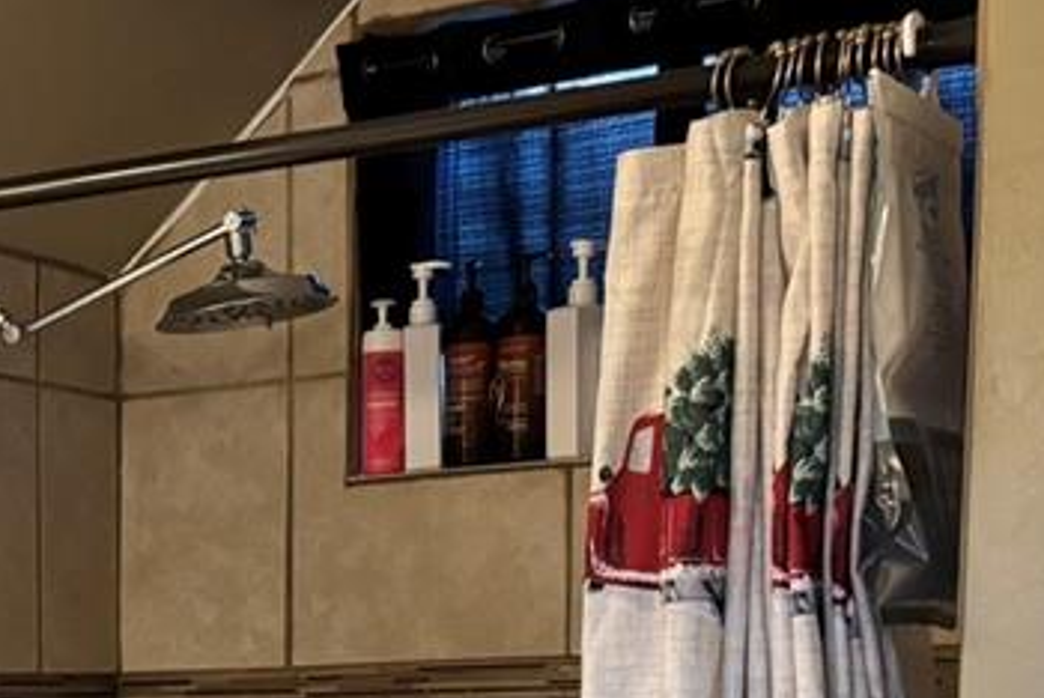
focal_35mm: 79
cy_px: 998
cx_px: -158
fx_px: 2293
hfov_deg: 23.7
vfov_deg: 16.1
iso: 320
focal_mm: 5.96
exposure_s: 1/60
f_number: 1.6
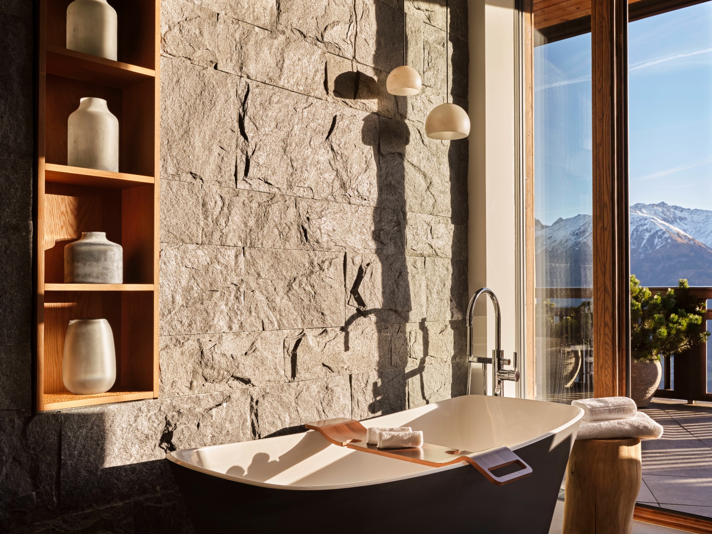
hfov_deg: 55.4
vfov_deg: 42.9
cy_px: 267
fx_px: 679
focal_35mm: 33
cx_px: 356
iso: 400
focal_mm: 41.8
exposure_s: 1/25
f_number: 16
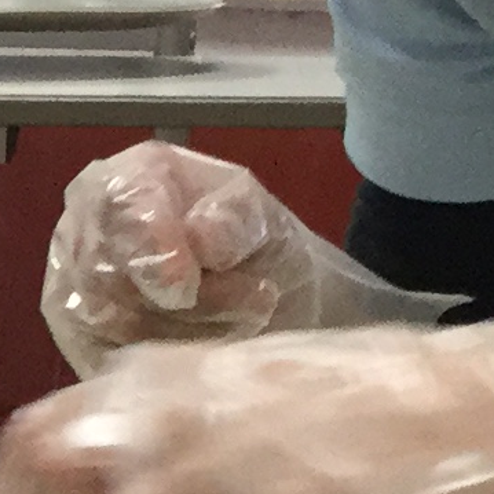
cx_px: -720
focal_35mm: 249
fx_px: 4020
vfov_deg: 7.0
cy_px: 611
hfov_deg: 6.6
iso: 64
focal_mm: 3.3
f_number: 2.4
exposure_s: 1/30
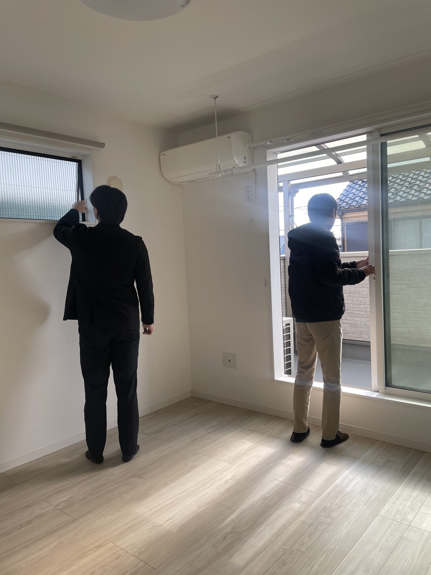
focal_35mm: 26
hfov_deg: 53.1
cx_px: 216
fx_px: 432
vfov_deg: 67.3
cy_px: 288
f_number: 1.6
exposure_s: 1/273
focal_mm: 4.2
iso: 32
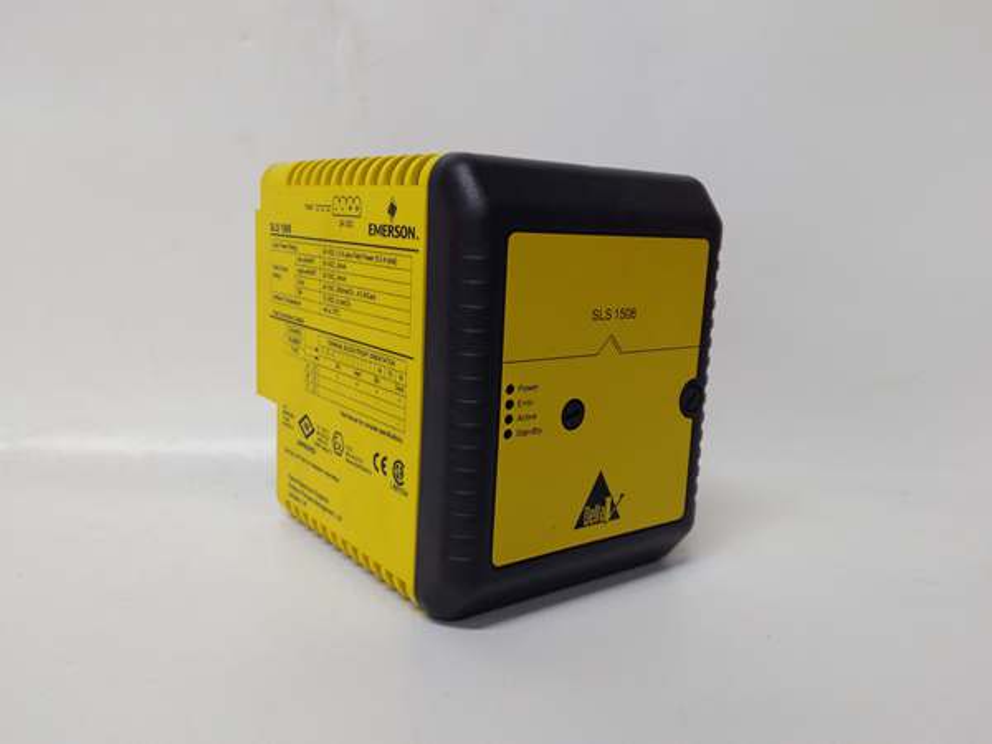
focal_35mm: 27
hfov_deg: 65.3
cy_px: 372
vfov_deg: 51.4
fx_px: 774
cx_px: 496
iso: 167
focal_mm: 3.79
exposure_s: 1/33
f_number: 2
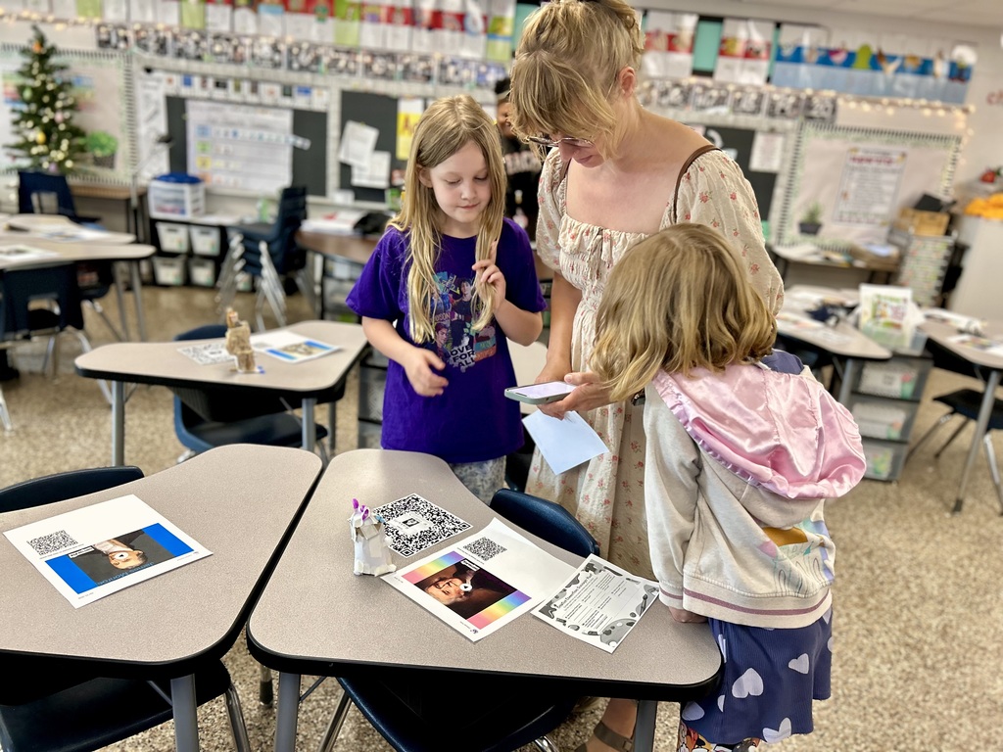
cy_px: 376
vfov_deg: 53.1
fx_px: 753
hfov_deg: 67.3
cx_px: 502
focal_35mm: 26
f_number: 1.5
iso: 100
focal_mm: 5.7
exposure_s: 1/120
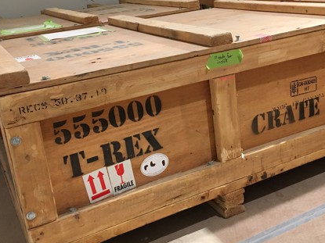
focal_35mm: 47
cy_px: 96
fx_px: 441
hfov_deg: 40.2
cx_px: 201
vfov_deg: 30.8
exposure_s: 1/30
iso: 125
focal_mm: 4.15
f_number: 2.2
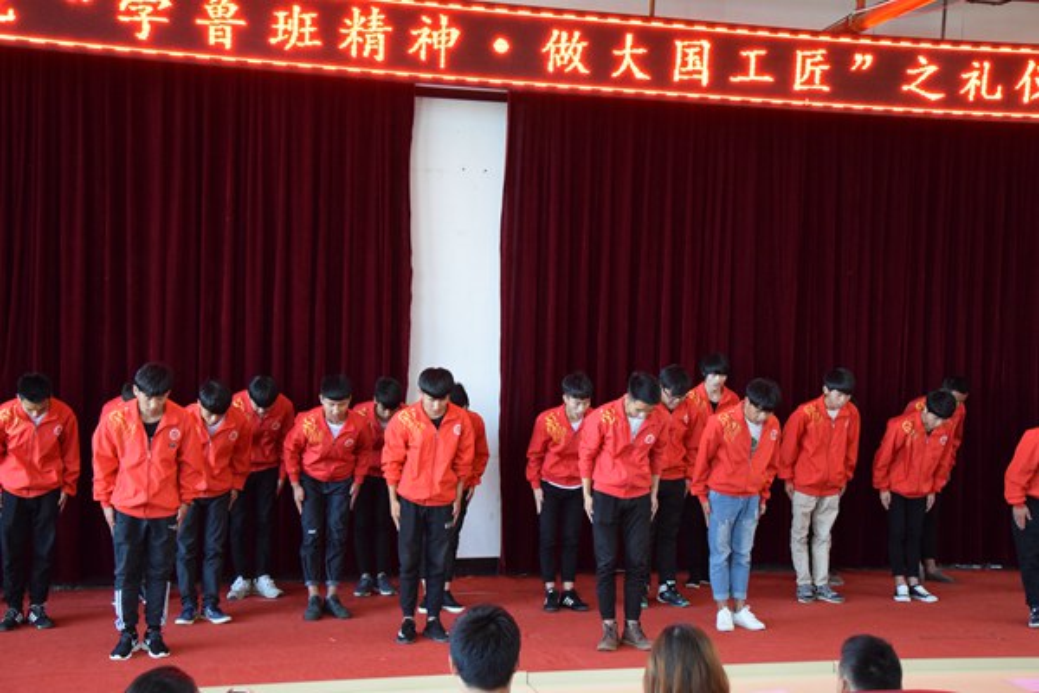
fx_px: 1385
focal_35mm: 48
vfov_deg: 28.1
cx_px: 520
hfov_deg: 41.1
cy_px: 346
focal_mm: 32
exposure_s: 1/60
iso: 3200
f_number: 4.2
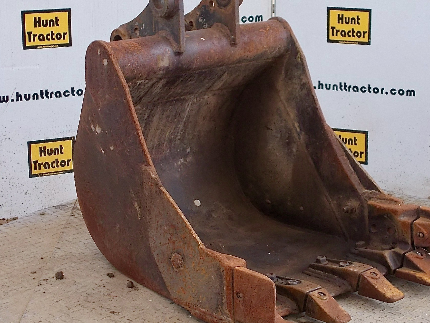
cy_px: 160
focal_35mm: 85
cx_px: 238
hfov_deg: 23.0
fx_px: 1056
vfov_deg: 17.4
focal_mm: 11.8
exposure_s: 1/40
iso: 200
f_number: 5.3
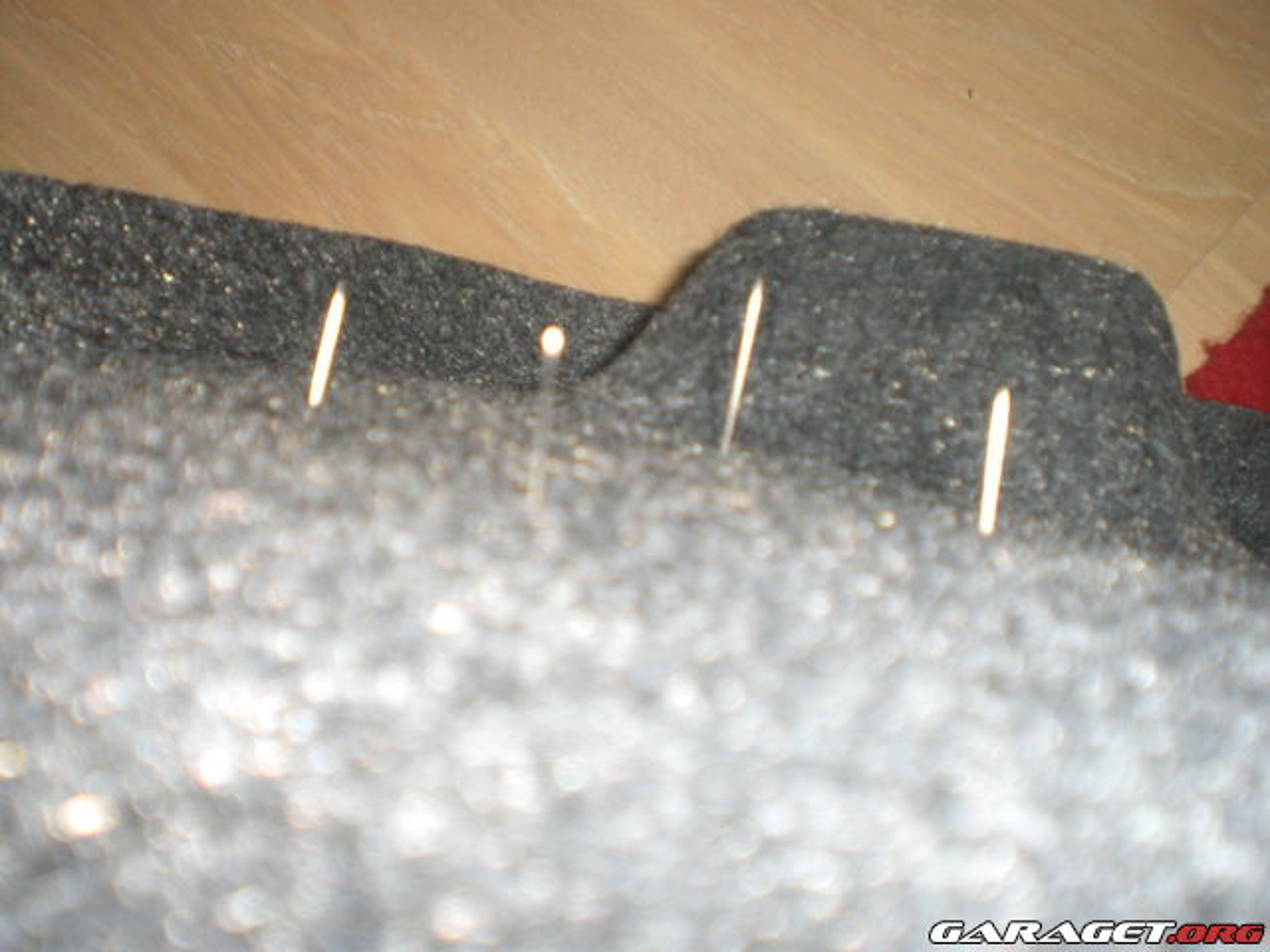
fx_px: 1394
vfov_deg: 37.7
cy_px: 476
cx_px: 635
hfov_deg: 49.0
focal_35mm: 38
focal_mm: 6.3
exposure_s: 1/60
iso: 200
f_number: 3.1
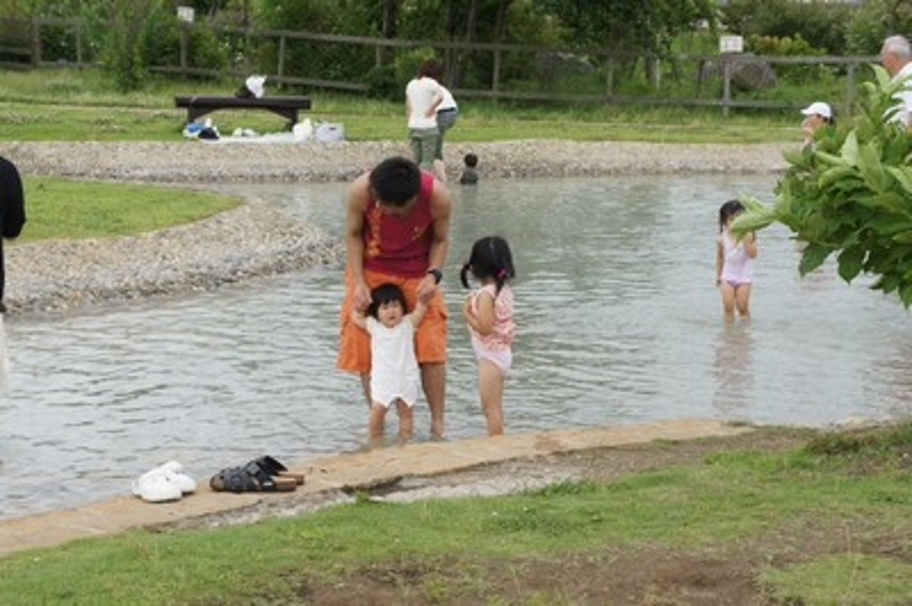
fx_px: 2088
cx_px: 456
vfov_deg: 16.5
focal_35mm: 82
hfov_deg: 24.6
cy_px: 303
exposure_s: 1/160
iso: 200
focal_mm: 55
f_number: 7.1
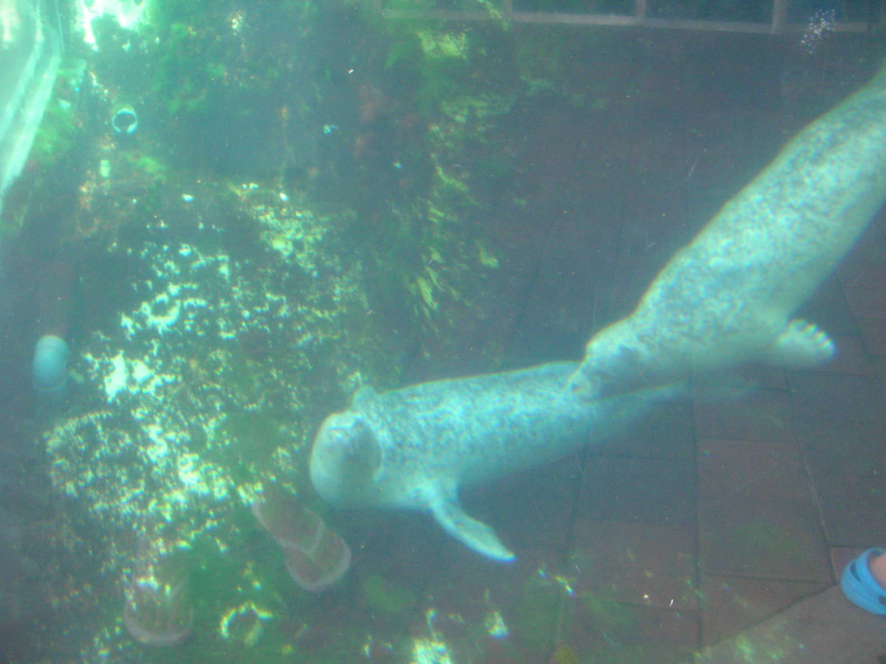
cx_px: 443
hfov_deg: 52.6
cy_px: 332
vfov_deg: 40.7
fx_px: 896
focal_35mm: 35
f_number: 2.9
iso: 200
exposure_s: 1/101
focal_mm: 5.8
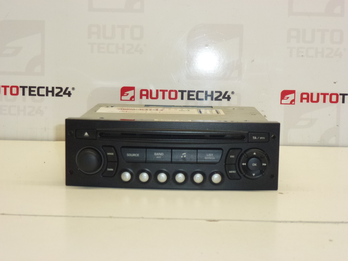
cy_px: 130
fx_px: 613
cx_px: 174
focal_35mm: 61
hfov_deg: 31.7
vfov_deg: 24.0
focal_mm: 10.9
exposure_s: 1/160
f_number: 4.5
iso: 400
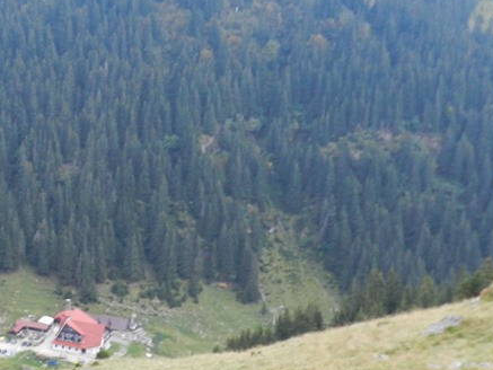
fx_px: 1068
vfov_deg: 19.6
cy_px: 256
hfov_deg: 24.6
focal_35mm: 75
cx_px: -18
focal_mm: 5.6
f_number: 3.7
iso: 160
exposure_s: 1/60
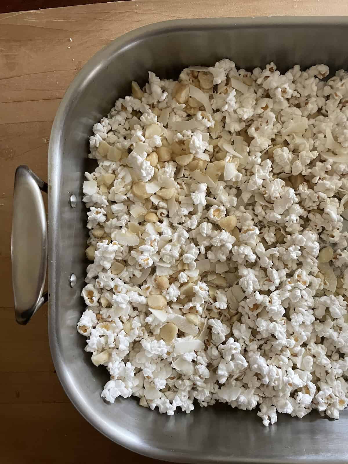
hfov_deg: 53.1
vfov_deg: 67.3
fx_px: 349
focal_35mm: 26
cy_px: 232
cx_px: 174
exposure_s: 1/40
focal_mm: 4.2
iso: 400
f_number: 1.6
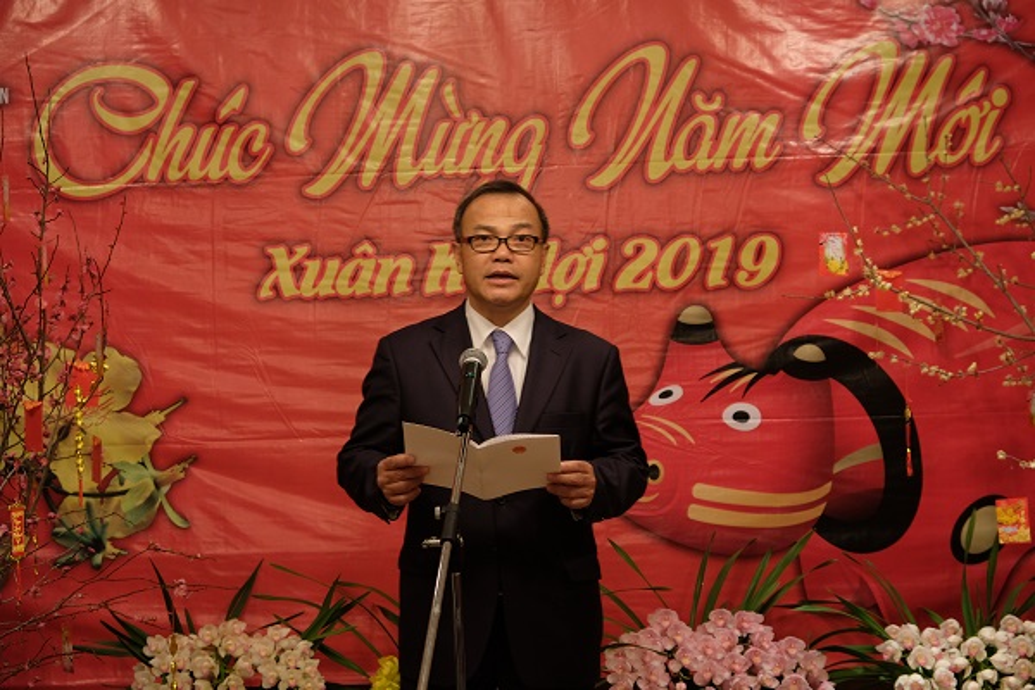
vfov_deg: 16.5
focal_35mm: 83
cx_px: 518
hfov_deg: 24.5
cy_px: 345
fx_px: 2386
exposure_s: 1/30
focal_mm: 55
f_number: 4
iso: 1000
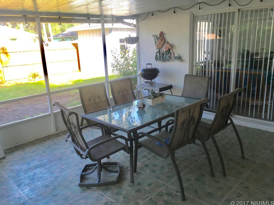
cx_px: 137
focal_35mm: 29
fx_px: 230
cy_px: 102
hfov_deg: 61.7
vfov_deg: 48.2
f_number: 2.2
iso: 40
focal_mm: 4.15
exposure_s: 1/120
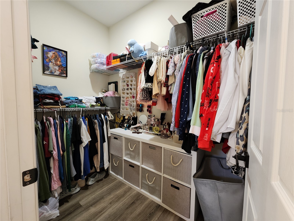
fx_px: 110
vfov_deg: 89.9
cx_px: 147
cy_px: 110
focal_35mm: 13
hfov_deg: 106.2
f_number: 2.2
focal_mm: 2.2
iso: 320
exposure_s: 1/40
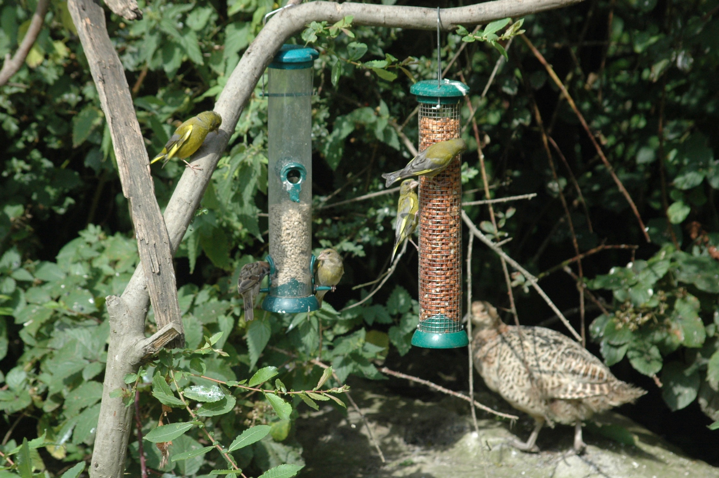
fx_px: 4040
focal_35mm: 202
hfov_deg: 10.2
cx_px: 360
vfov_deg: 6.8
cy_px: 239
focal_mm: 135
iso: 400
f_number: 6.3
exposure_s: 1/640
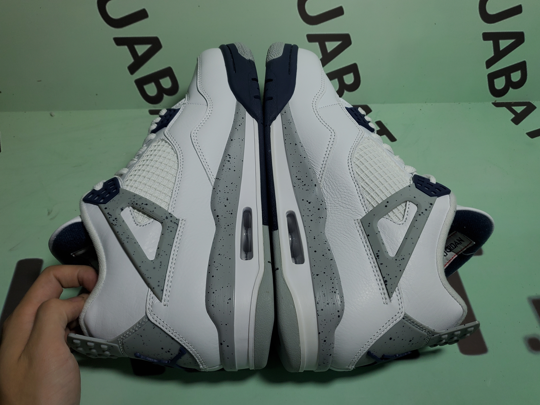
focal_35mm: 28
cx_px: 279
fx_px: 437
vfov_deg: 49.7
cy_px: 193
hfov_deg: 63.4
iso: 50
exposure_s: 1/1047
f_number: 1.5
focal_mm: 4.3
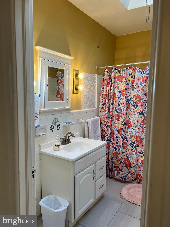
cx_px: 85
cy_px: 114
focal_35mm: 26
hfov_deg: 53.1
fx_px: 170
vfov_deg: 67.3
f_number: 1.5
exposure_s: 1/120
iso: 64
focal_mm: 5.7
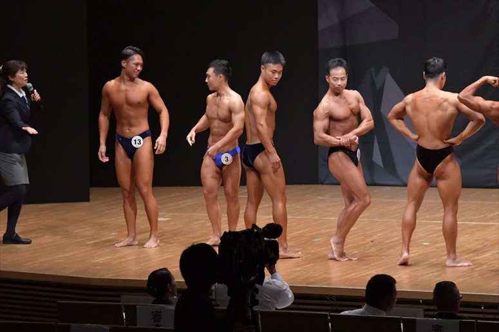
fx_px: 2799
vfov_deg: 6.8
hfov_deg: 10.2
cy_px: 166
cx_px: 250
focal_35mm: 202
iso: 8000
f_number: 5.6
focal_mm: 135
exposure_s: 1/400
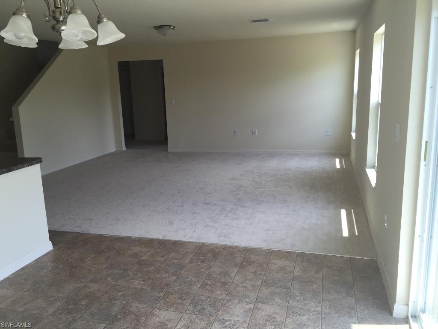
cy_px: 164
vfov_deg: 48.2
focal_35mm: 29
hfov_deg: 61.7
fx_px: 367
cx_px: 219
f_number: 2.2
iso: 32
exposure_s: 1/120
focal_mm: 4.15
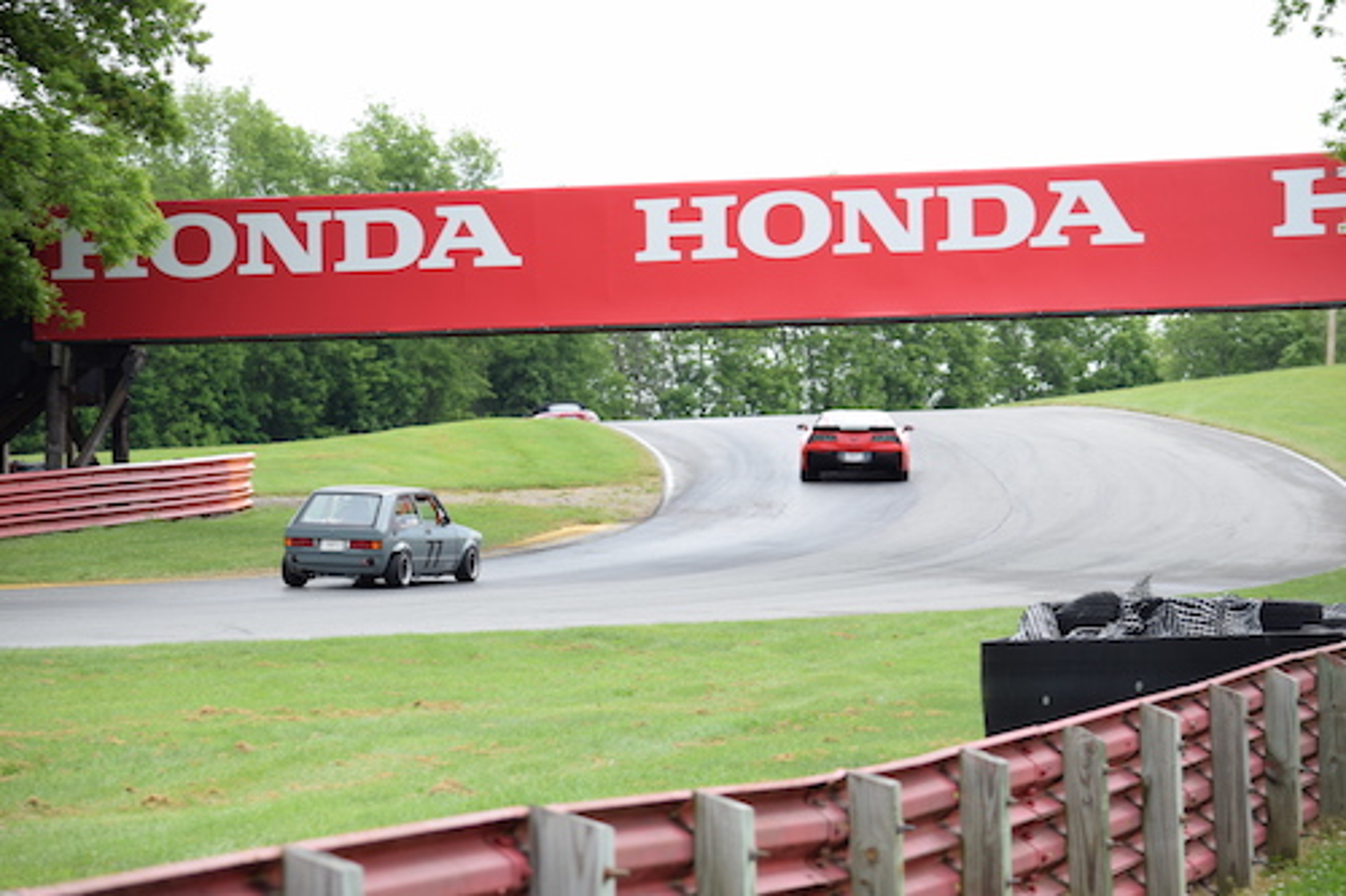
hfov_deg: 12.5
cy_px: 448
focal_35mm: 165
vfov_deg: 8.3
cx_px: 673
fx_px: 6167
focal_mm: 110
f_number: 4.8
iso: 160
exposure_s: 1/320
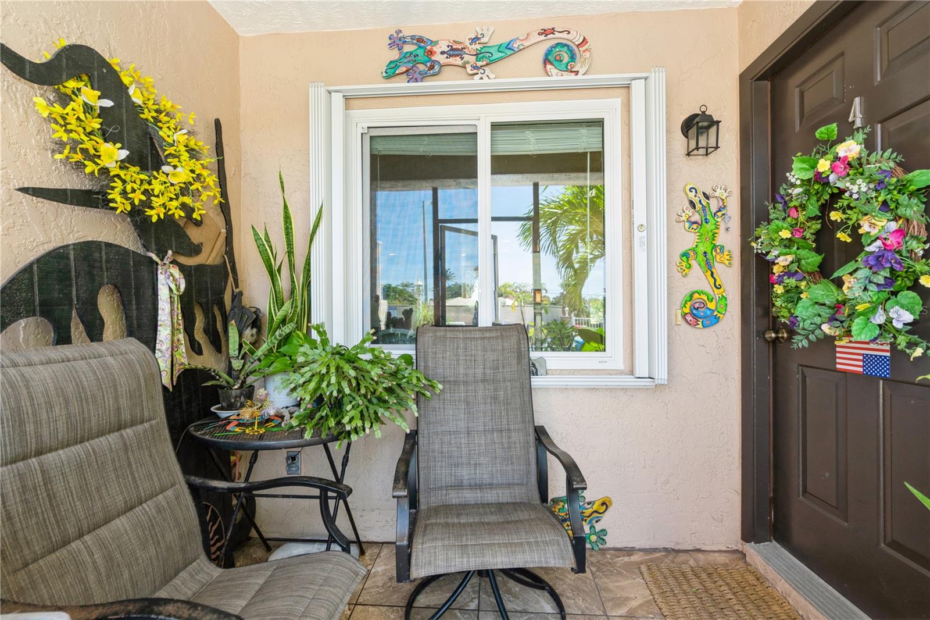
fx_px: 413
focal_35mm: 16
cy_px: 310
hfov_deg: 96.7
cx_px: 465
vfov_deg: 73.7
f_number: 8
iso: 200
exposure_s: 1/25
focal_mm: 16
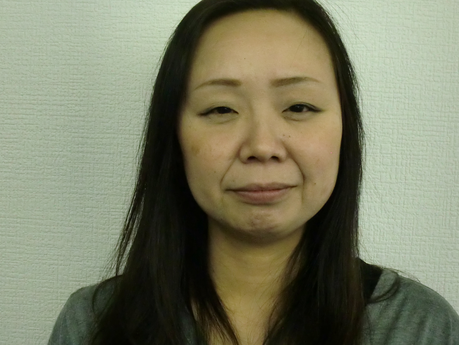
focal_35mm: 57
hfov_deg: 33.8
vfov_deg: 25.7
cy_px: 186
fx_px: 756
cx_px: 222
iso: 320
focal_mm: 6.3
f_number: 3.1
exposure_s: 1/250
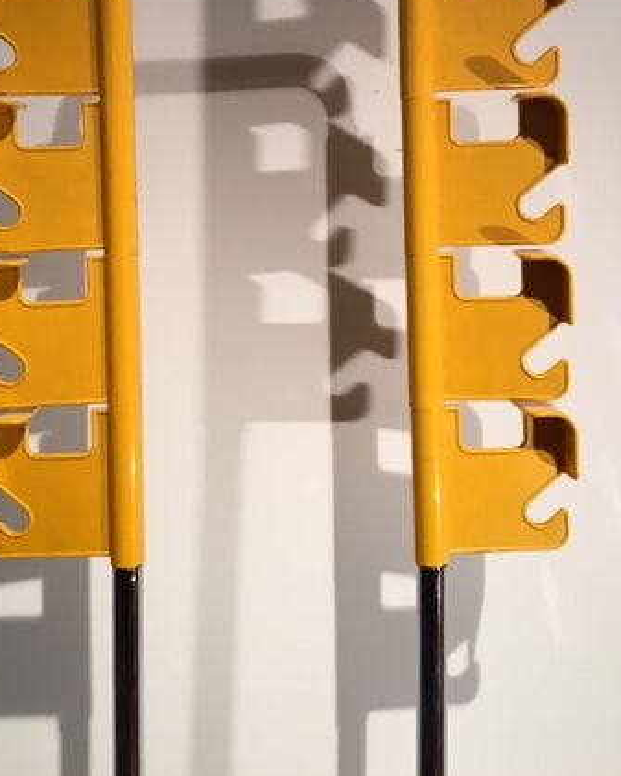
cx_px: 297
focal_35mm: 43
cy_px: 208
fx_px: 988
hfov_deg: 34.9
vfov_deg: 41.8
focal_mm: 4.15
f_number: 2.2
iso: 40
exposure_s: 1/33
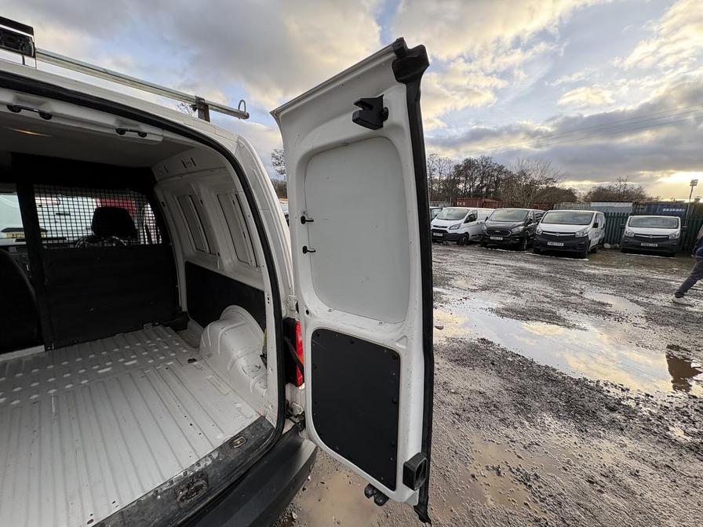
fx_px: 284
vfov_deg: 85.7
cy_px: 264
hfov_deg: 102.1
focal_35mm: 14
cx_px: 352
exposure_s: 1/194
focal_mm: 2.22
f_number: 2.2
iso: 40
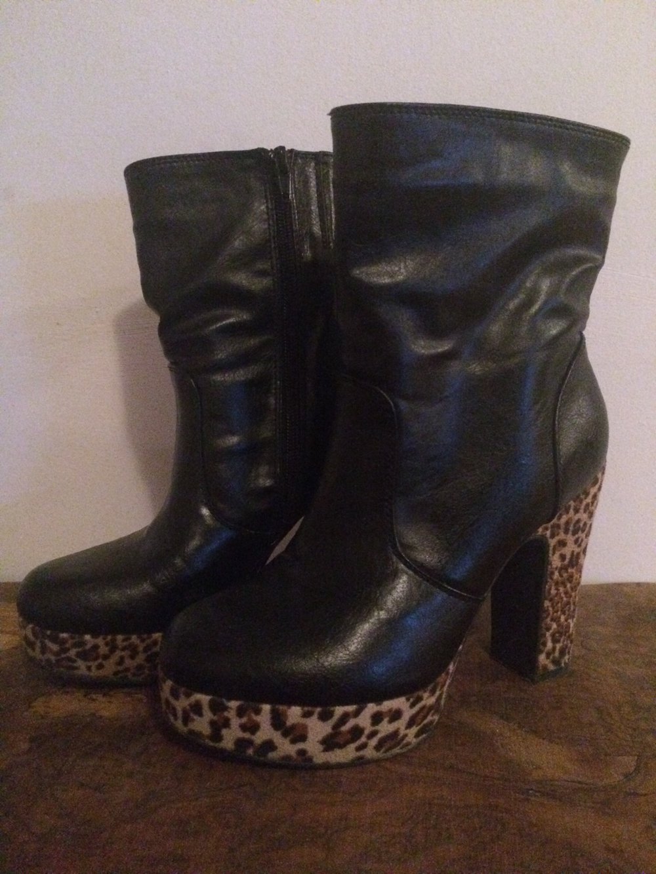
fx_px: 733
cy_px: 437
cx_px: 328
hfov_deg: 48.2
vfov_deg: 61.7
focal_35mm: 29
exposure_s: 1/17
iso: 1250
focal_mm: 4.15
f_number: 2.2
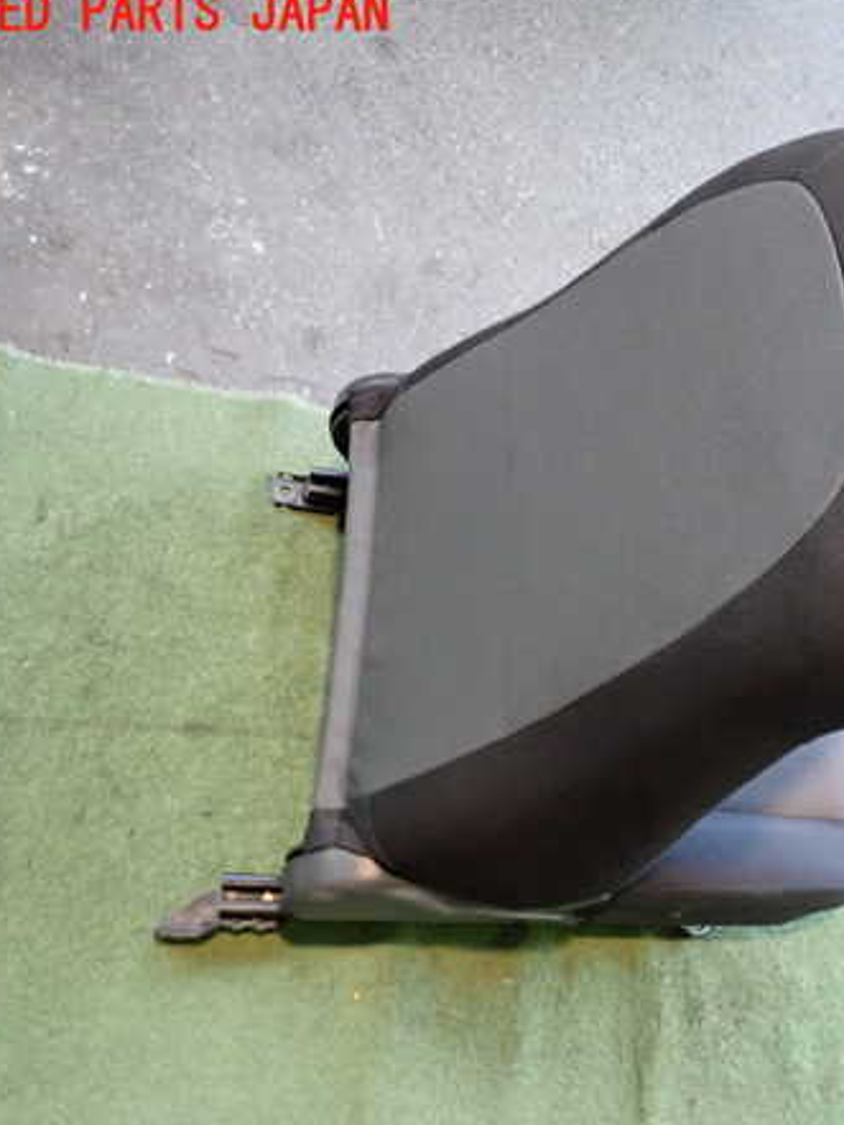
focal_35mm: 34
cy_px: 556
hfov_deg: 39.9
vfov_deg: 53.9
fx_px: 1105
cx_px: 691
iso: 800
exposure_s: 1/10
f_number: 5.6
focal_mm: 4.5
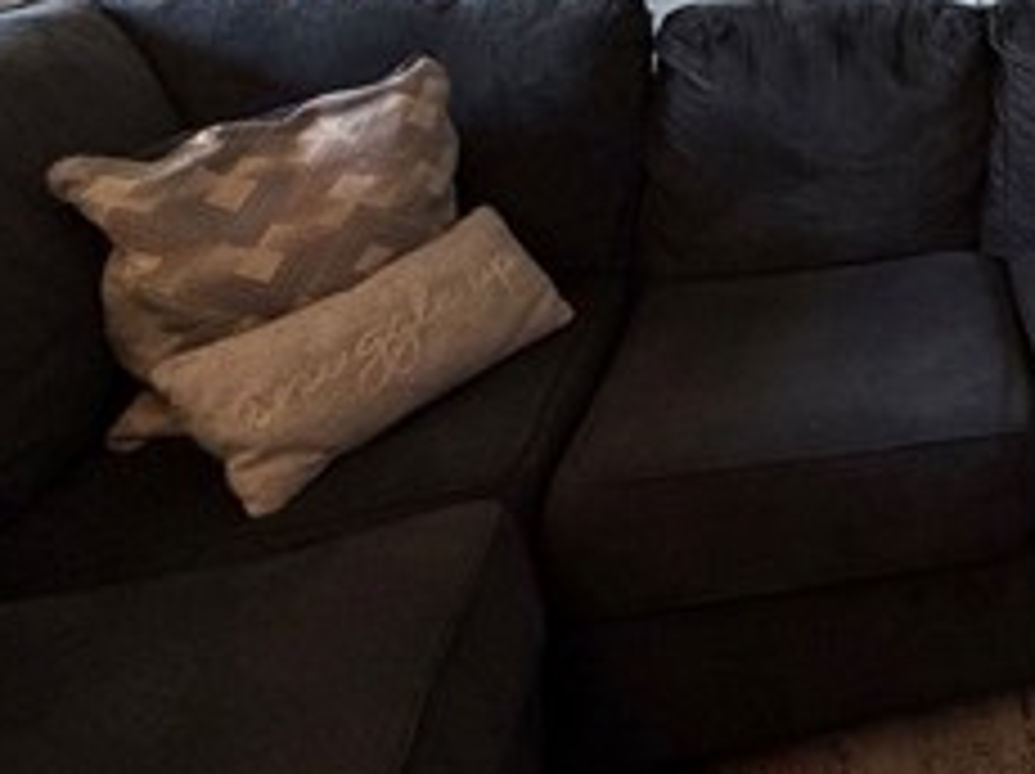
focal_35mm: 39
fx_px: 1165
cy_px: -207
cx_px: 1242
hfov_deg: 36.8
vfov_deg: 30.0
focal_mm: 2.22
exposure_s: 1/60
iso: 200
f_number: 2.2
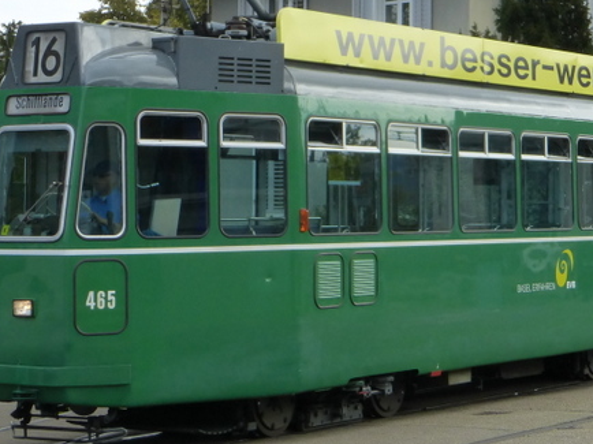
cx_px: 421
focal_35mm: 113
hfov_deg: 17.4
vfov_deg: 13.0
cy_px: 101
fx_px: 1935
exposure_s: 1/500
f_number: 4.2
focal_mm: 8.5
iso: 160
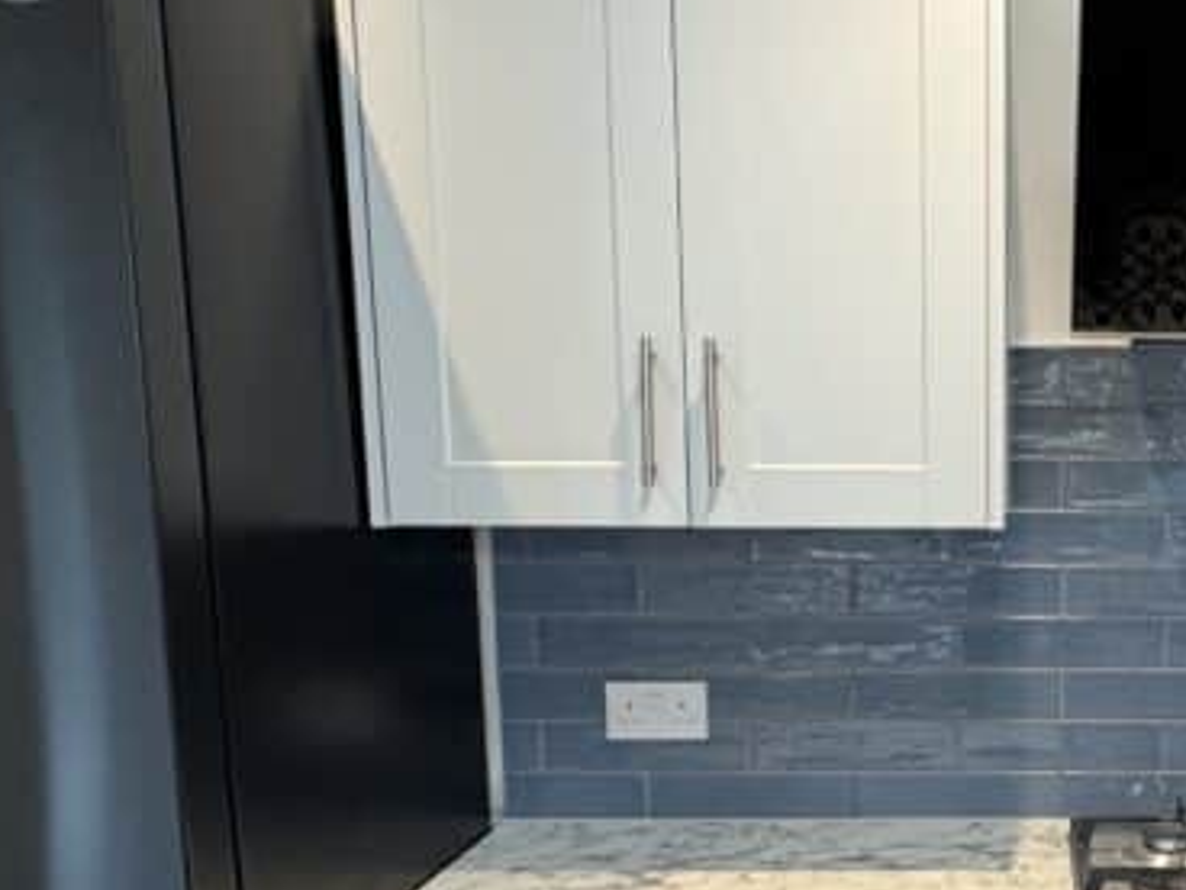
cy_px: 616
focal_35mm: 39
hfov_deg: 44.1
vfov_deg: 36.3
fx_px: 1336
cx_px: 1044
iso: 200
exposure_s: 1/100
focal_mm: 2.22
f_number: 2.2
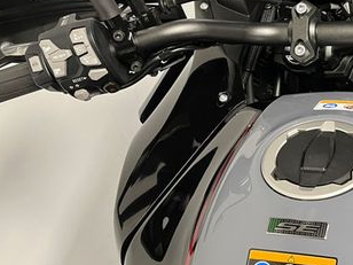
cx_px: 355
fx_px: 551
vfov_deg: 27.0
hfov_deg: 32.6
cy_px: 140
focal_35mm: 54
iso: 250
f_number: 1.6
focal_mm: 5.1
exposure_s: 1/50
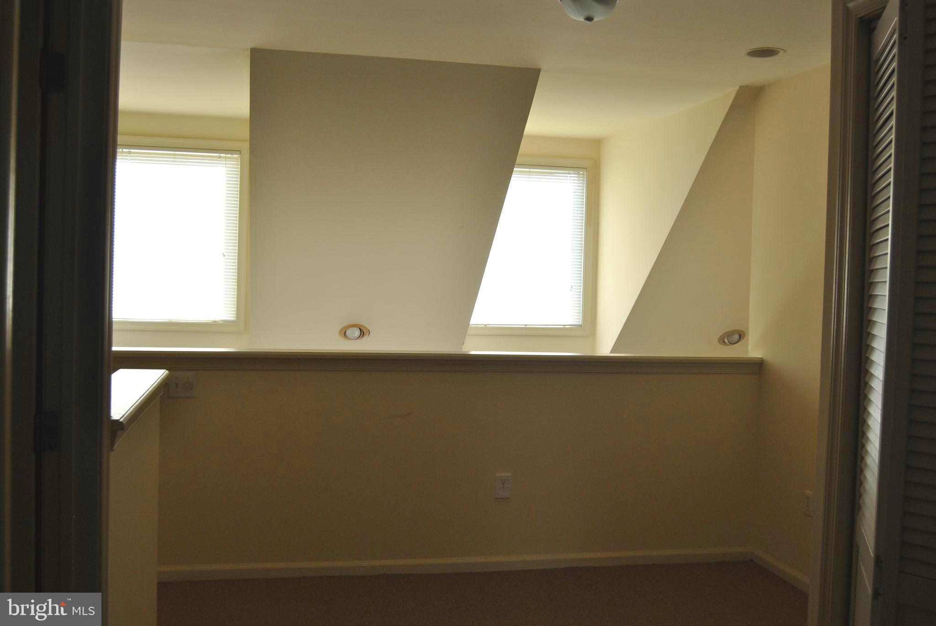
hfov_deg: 53.1
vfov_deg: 37.0
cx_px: 468
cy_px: 313
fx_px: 937
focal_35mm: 36
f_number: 5.6
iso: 200
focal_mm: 24
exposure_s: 1/125
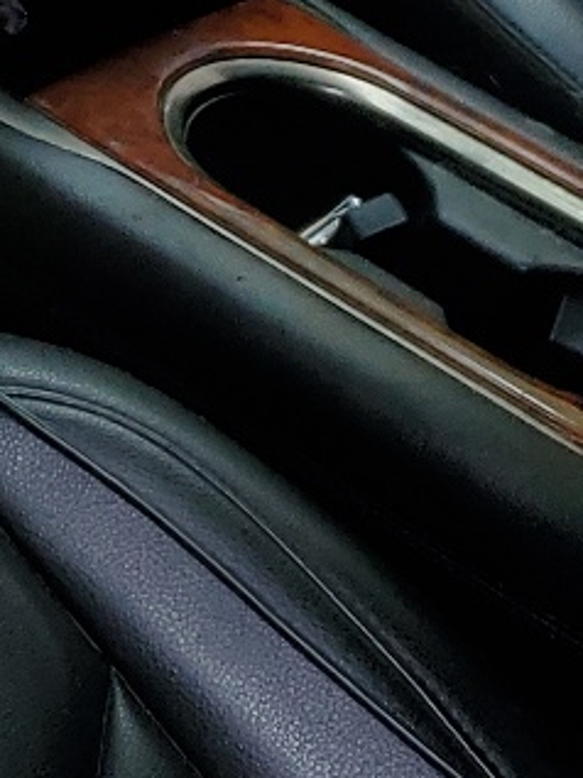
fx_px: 2946
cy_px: -240
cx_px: -963
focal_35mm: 131
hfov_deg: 9.6
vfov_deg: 14.4
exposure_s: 1/233
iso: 50
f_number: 1.5
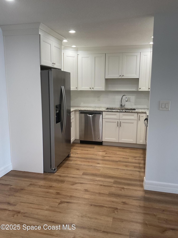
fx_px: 199
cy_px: 119
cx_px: 89
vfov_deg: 61.7
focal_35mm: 29
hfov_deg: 48.2
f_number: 1.8
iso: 50
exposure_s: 1/60
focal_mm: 3
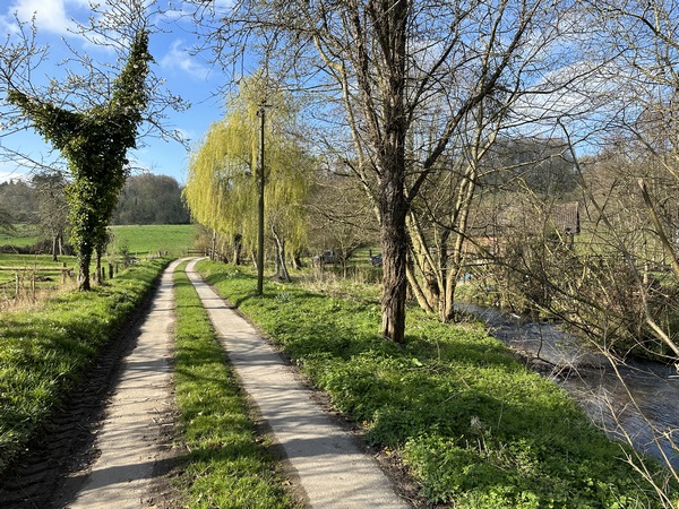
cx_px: 340
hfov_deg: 71.6
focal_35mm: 24
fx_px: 471
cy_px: 254
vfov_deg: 56.8
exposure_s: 1/1845
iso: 80
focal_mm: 6.86
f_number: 1.78
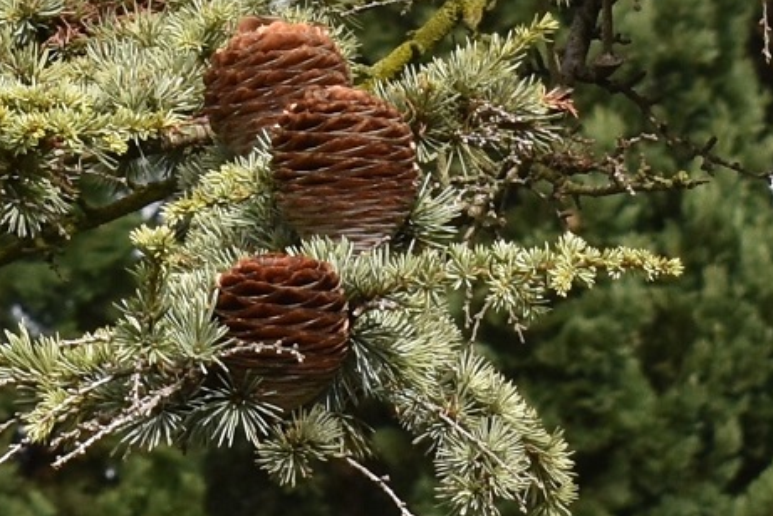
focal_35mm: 161
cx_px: 117
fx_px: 3459
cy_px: 147
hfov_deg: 12.7
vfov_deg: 8.5
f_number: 8
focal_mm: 55
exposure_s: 1/250
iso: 200
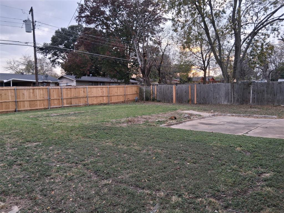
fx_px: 213
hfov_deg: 67.3
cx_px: 142
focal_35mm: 26
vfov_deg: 53.1
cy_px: 106
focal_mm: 3.98
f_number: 1.8
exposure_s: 1/100
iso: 40
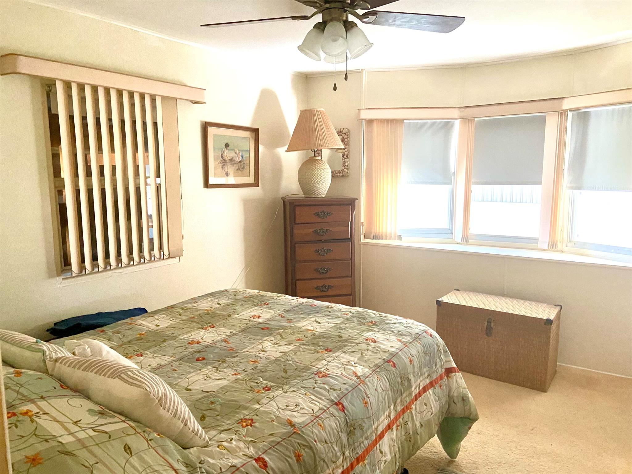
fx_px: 475
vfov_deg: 53.1
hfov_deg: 67.3
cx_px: 316
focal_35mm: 26
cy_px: 237
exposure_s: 1/60
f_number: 1.8
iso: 500
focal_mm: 4.25
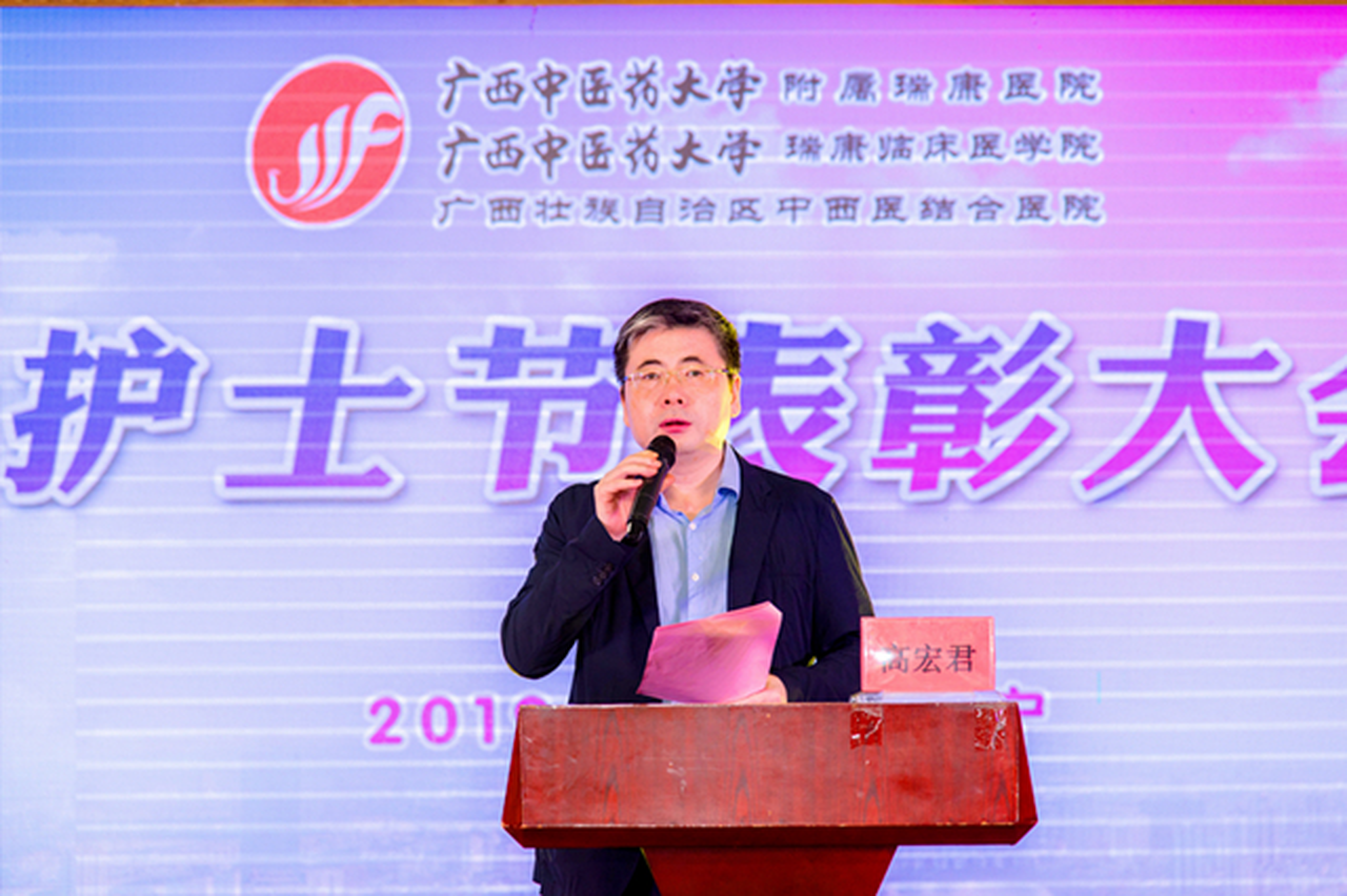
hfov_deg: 17.1
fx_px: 4487
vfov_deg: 11.4
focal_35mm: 120
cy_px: 448
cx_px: 674
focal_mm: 120
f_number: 4.5
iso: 400
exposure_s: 1/160
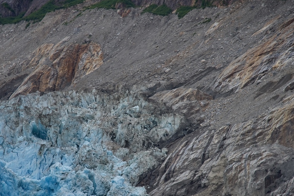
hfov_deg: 10.2
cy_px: 136
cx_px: 126
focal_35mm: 201
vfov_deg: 6.8
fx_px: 1642
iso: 100
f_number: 4
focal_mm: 120
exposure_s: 1/250
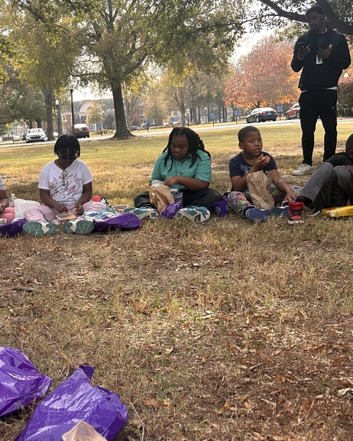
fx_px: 587
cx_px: 50
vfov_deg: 41.1
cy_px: 221
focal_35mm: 45
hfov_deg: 32.2
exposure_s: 1/674
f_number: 1.5
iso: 50
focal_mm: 5.7
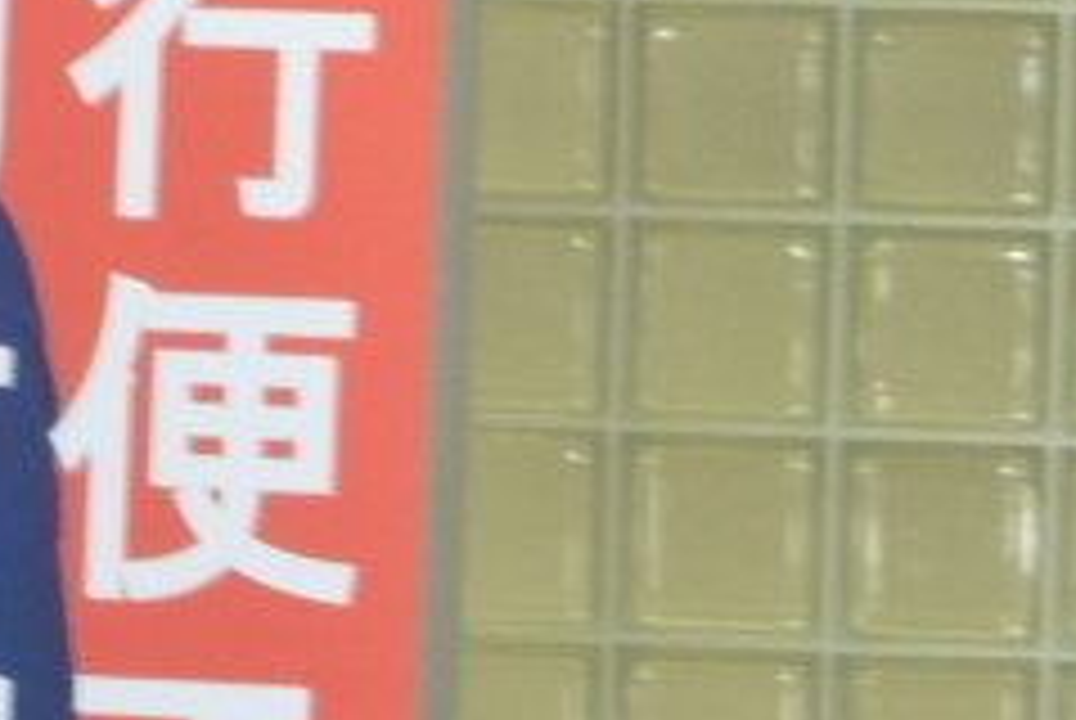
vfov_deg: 1.6
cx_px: -954
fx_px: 26484
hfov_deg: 2.3
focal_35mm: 885
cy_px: 112
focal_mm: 35.6
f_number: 5.5
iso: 200
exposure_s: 1/8
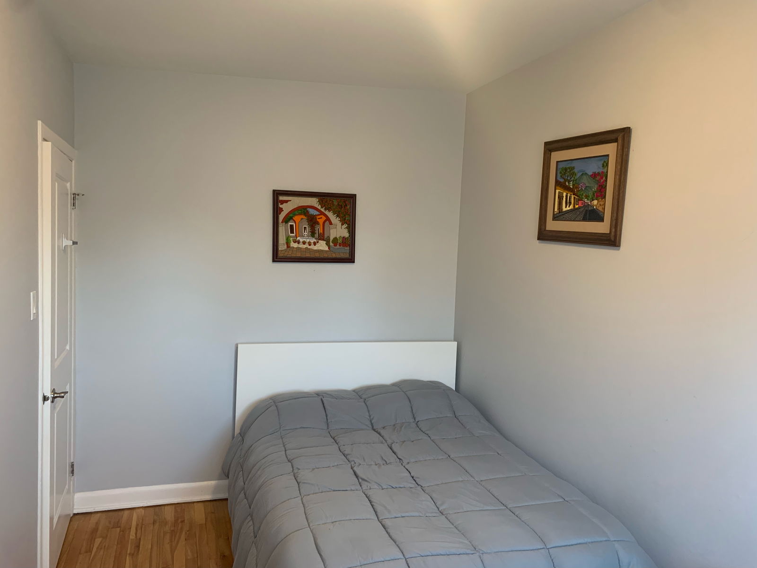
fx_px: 569
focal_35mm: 26
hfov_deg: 67.3
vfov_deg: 53.1
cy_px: 284
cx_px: 378
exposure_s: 1/60
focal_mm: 4.25
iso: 125
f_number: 1.8
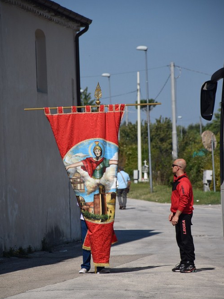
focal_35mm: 229
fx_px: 1975
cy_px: 161
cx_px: 112
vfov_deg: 8.6
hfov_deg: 6.5
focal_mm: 140
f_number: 5.6
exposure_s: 1/2000
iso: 320
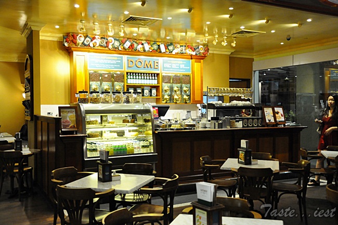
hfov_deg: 51.3
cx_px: 169
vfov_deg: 35.4
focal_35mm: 38
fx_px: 352
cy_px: 112
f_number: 4
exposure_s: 1/60
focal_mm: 25
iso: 2000
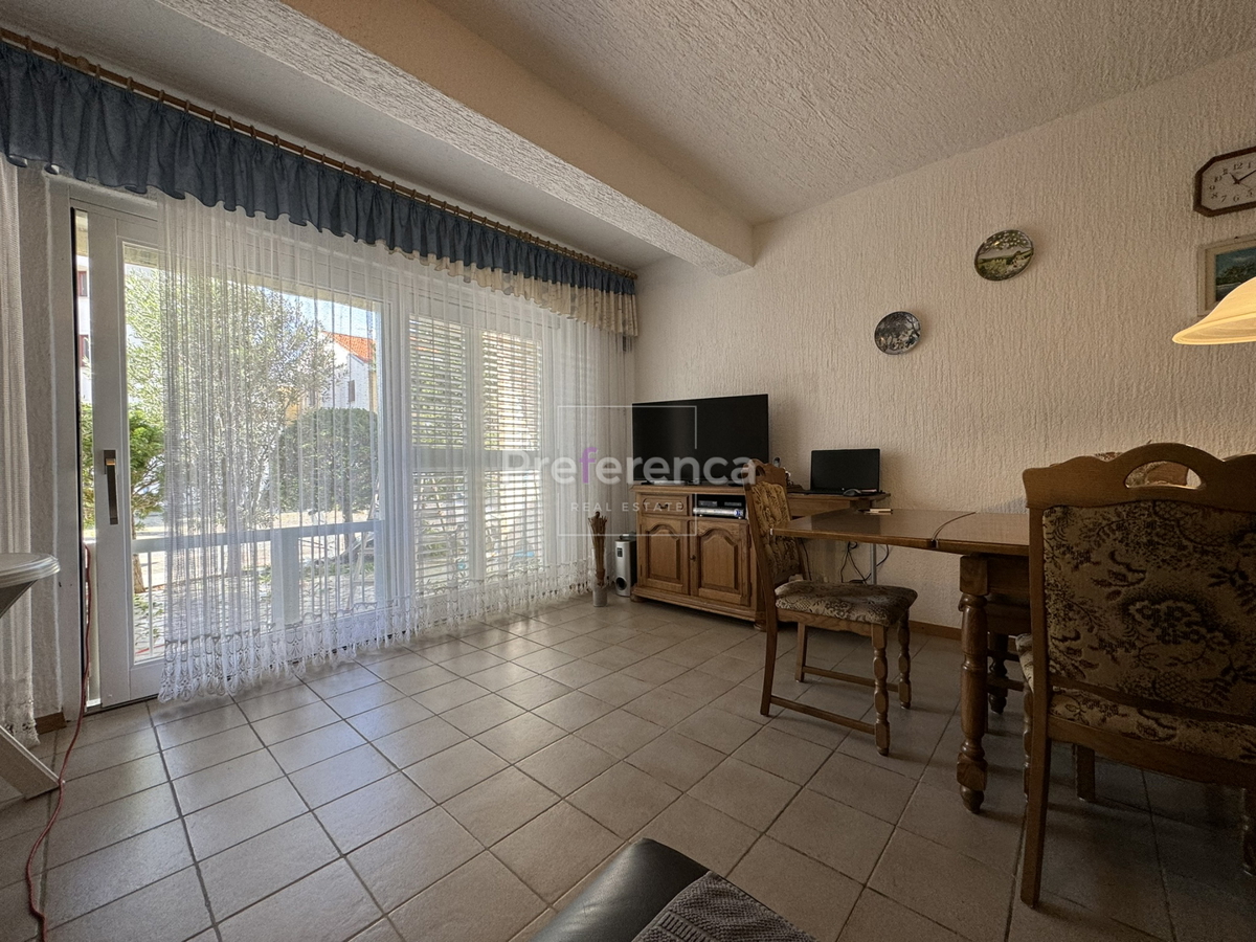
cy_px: 471
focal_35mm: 14
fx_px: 508
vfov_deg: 85.7
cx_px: 628
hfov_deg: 102.1
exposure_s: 1/100
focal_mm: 2.22
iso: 80
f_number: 2.2
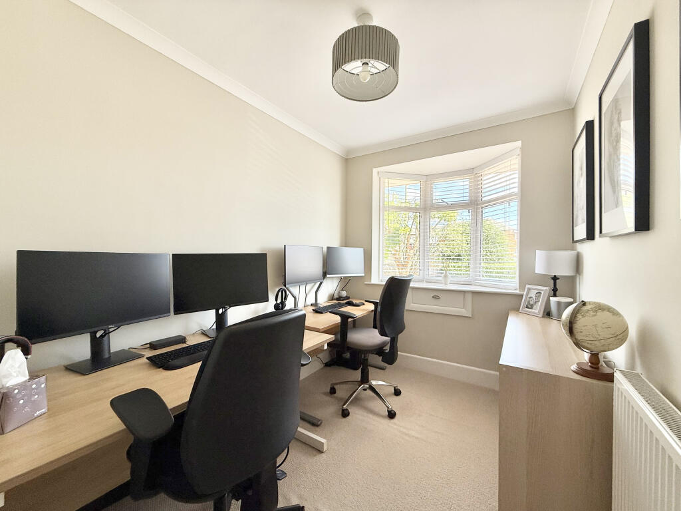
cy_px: 256
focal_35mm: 14
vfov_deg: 85.7
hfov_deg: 102.1
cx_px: 340
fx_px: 275
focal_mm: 2.22
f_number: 2.2
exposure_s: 1/161
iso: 64
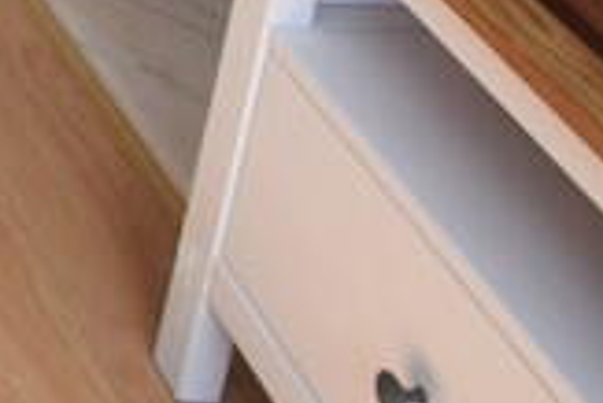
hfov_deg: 14.0
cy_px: -671
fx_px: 1576
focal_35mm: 94
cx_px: -892
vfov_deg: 11.2
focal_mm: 10
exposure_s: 1/125
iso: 400
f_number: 5.6
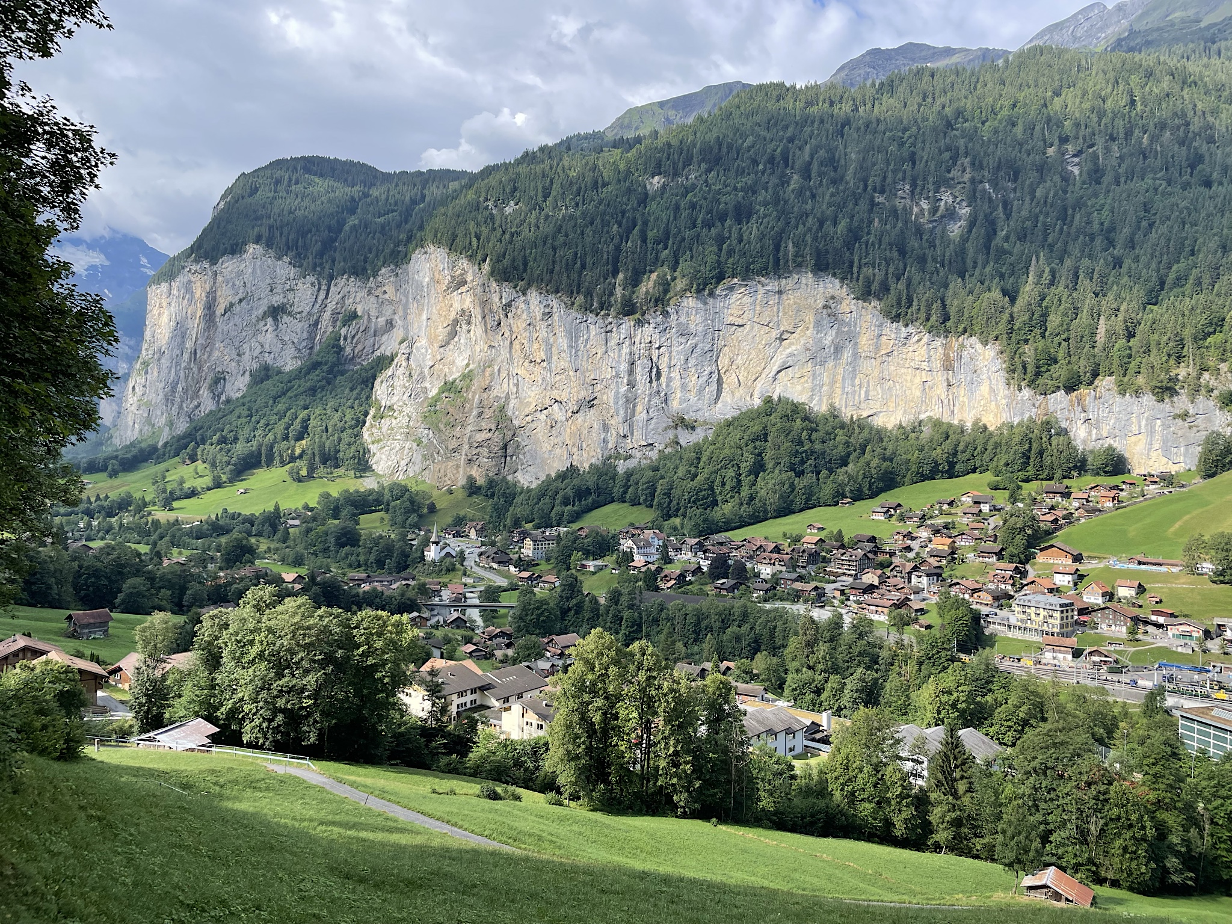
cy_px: 462
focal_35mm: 26
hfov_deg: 67.3
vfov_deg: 53.1
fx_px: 925
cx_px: 616
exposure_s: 1/1715
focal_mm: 4.2
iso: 32
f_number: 1.6
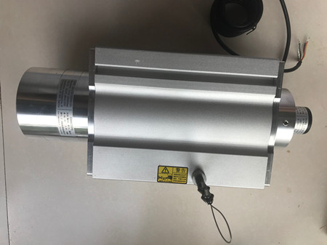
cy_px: 122
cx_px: 164
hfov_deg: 63.5
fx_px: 264
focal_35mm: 28
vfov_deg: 49.7
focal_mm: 3.99
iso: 20
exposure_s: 1/129
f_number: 1.8
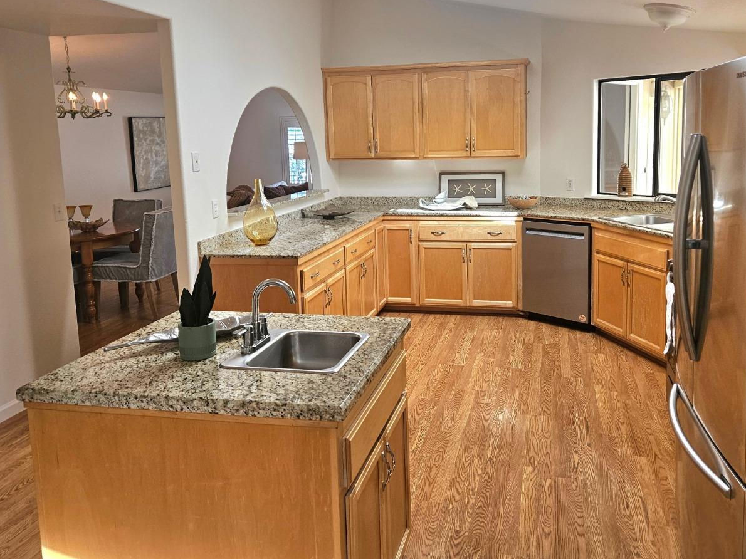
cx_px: 429
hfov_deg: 61.4
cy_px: 220
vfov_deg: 47.9
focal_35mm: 29
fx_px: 625
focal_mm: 5.4
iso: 125
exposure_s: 1/208
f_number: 1.8
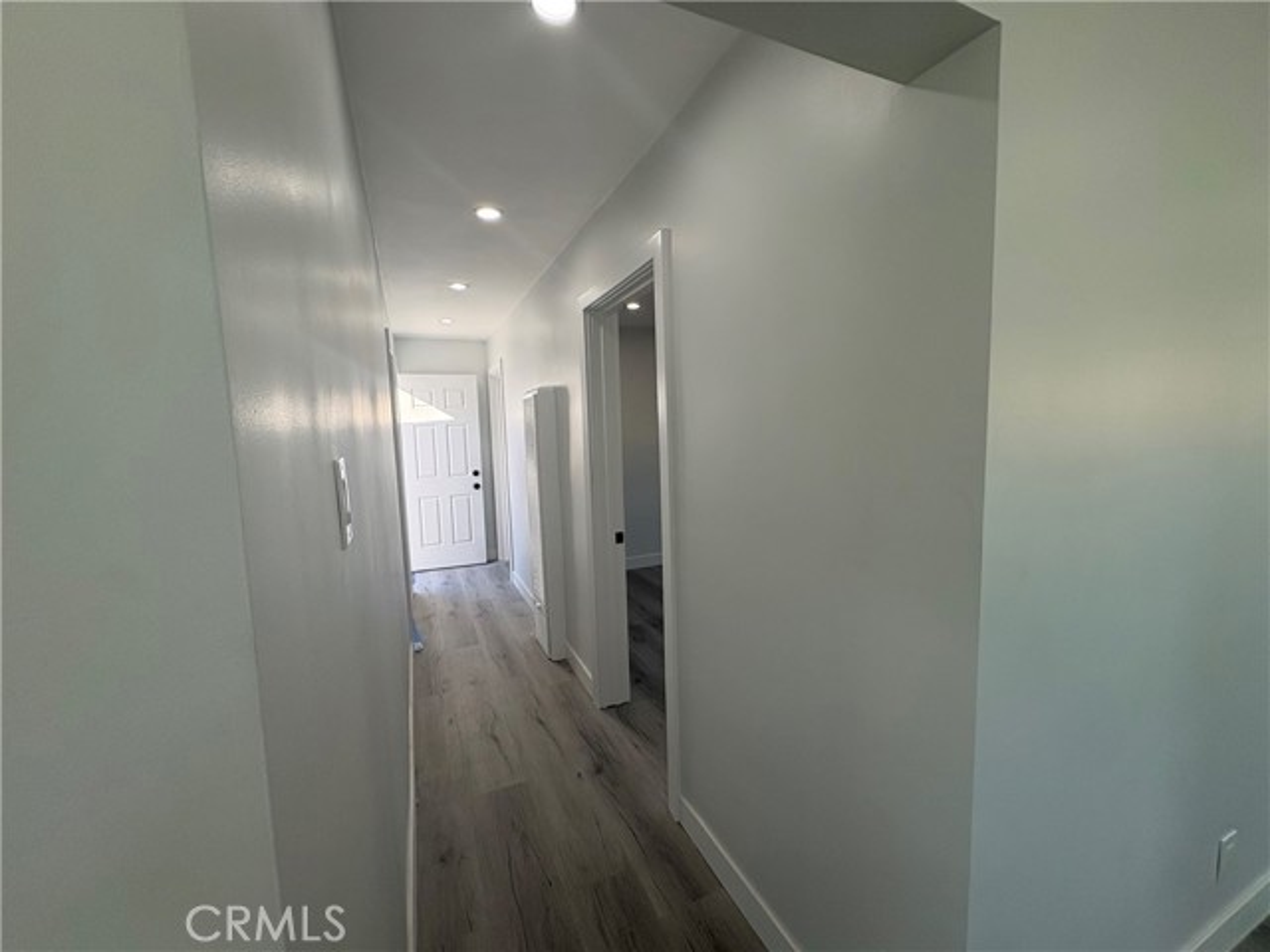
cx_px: 635
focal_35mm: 14
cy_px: 476
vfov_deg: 85.7
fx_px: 514
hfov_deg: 102.1
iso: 64
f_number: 2.2
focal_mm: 2.22
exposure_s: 1/184
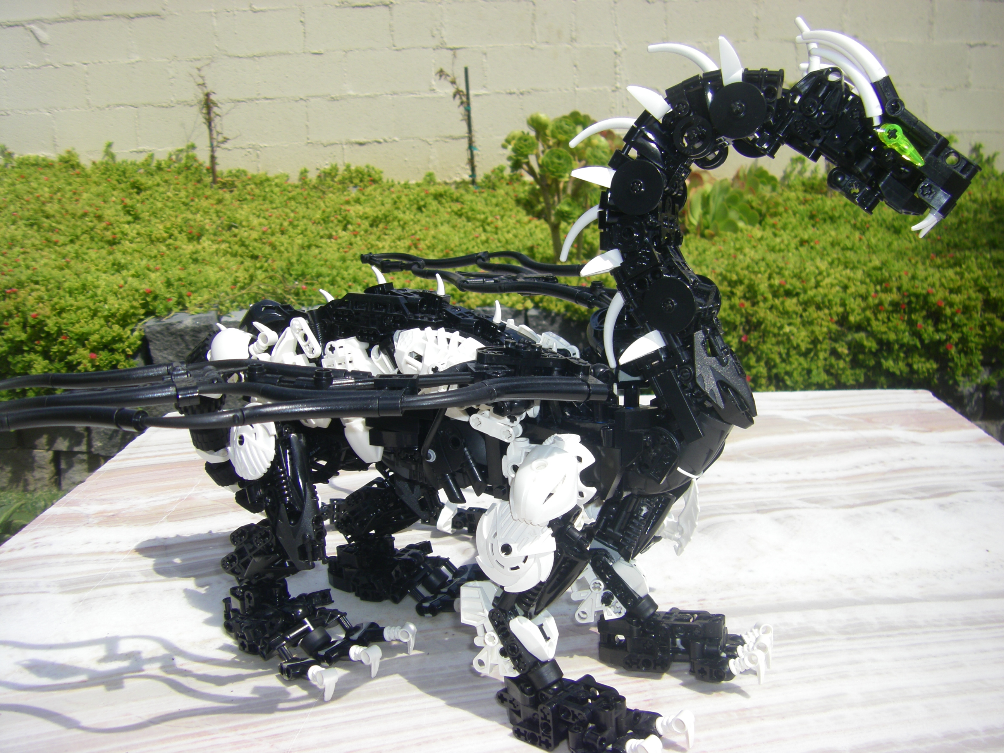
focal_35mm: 38
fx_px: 1102
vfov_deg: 37.7
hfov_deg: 49.0
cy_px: 376
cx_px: 502
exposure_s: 1/250
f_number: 7
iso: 64
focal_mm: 6.3
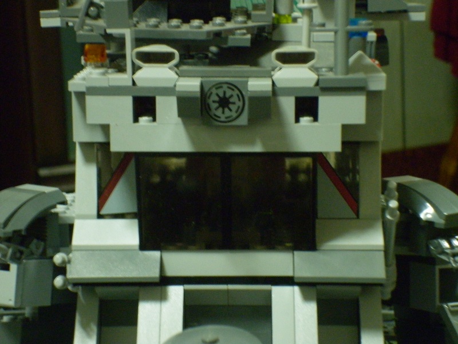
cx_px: 229
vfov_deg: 13.2
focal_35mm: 112
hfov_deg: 17.6
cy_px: 172
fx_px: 1482
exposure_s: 1/8
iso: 500
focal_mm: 20
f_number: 6.2
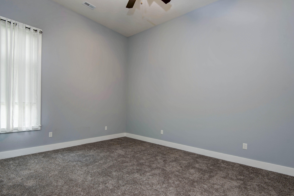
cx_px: 138
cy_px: 99
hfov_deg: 93.2
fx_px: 139
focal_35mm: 17
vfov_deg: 70.4
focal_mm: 16
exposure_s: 1/40
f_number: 6.3
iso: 125
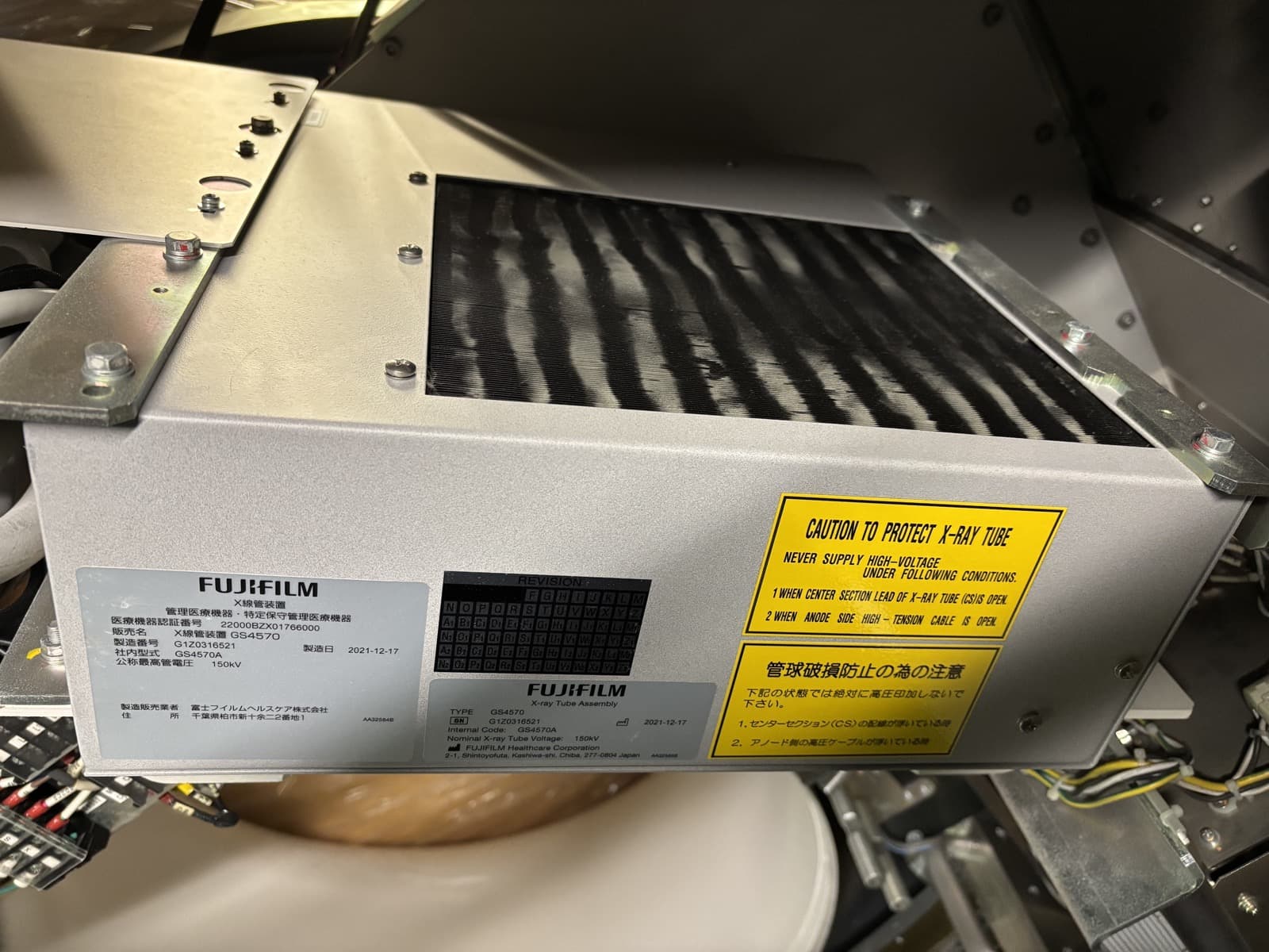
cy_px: 476
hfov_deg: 67.3
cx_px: 634
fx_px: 953
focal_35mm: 26
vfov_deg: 53.1
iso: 320
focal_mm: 5.96
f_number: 1.6
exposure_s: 1/50
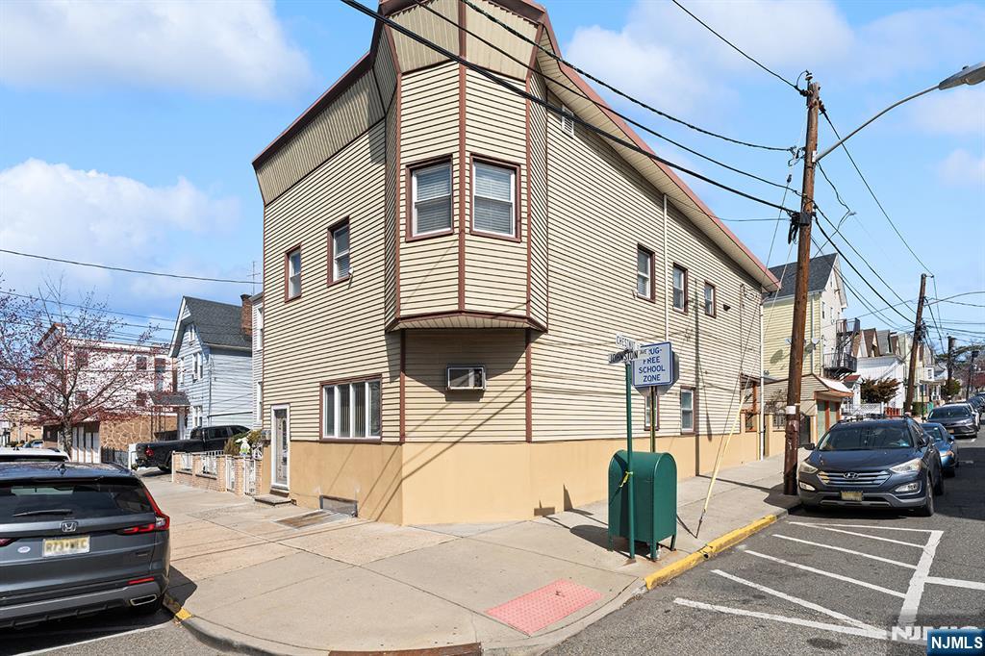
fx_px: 438
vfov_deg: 73.7
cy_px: 328
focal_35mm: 16
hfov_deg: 96.8
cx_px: 492
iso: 100
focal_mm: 16
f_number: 8
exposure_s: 1/400
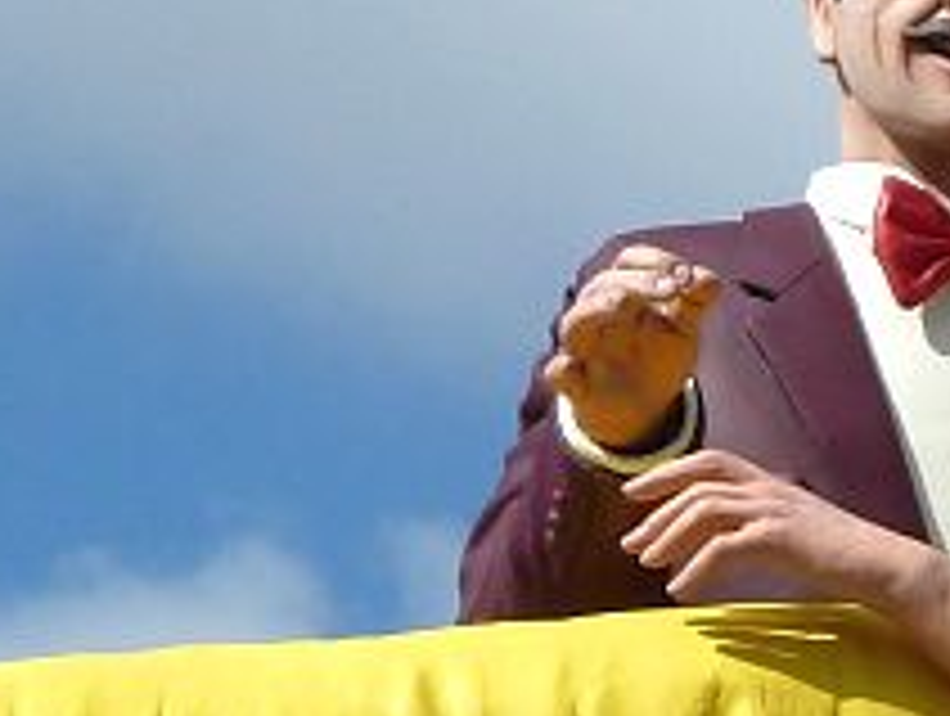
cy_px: 1058
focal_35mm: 436
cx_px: 986
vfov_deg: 3.4
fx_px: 11986
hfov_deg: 4.5
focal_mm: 14.7
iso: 80
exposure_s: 1/500
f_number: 5.6
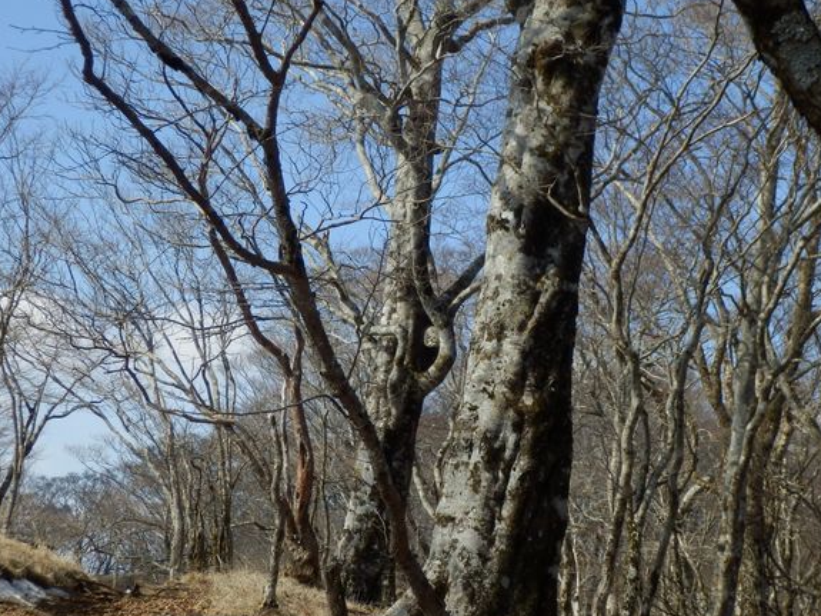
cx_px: 514
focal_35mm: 71
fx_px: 1684
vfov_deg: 20.7
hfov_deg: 27.3
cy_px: 374
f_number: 4.4
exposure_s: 1/500
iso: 80
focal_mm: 9.1
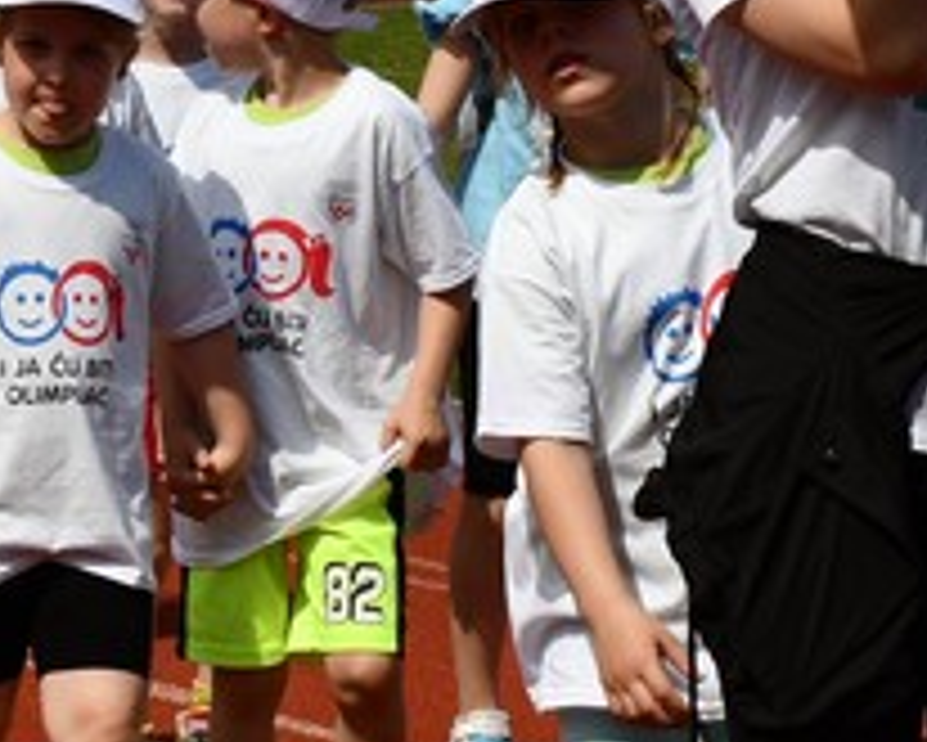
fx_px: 8070
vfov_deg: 5.3
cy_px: 155
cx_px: 162
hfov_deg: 6.6
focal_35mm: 294
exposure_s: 1/400
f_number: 10
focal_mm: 42
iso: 100
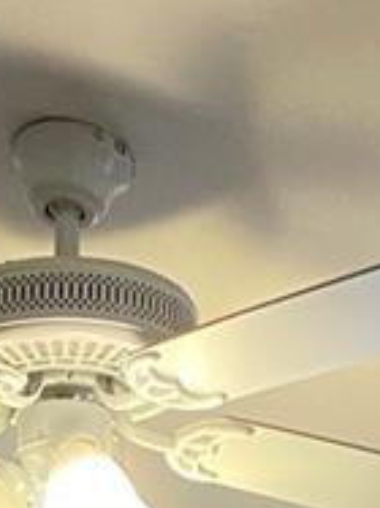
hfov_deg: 8.8
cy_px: 1535
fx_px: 2447
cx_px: -33
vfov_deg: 9.3
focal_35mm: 167
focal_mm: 4.25
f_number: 1.8
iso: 125
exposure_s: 1/60
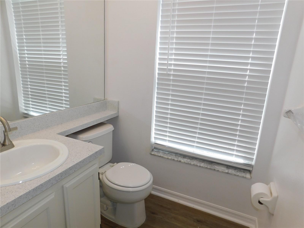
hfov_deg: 73.9
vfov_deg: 58.9
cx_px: 152
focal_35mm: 23
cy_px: 114
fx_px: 202
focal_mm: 4
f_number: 3
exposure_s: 1/125
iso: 125
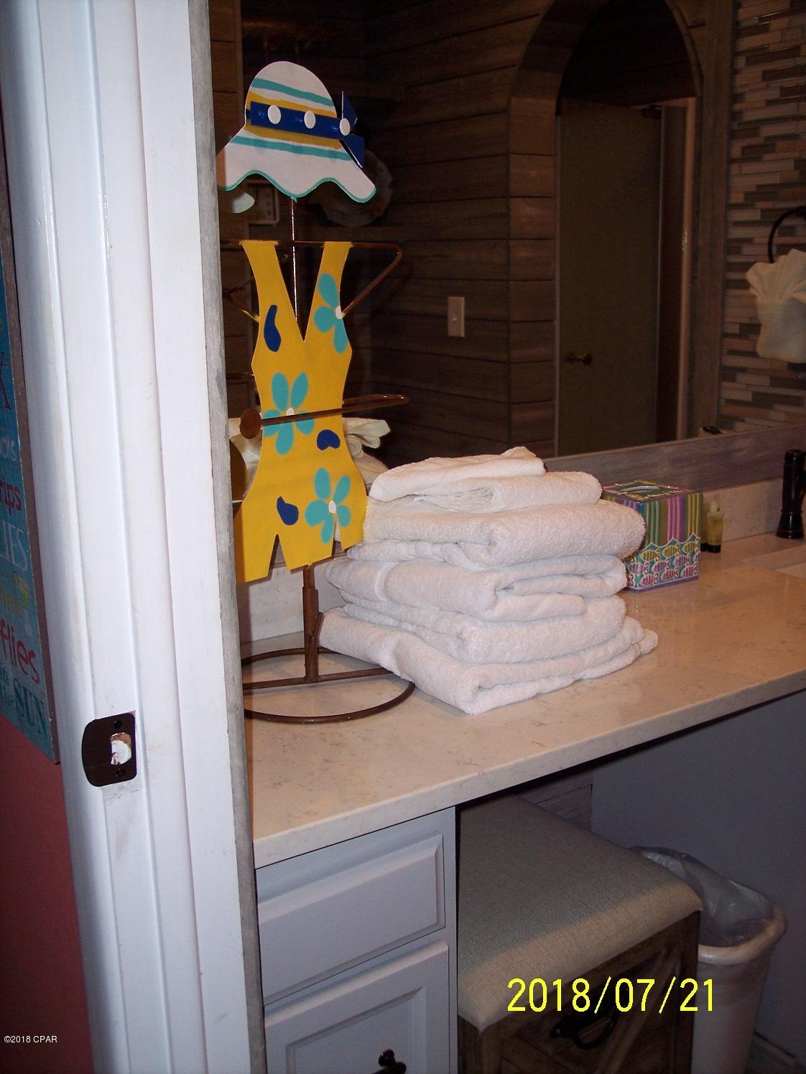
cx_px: 403
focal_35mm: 39
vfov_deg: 47.9
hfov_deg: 36.8
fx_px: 1211
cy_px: 537
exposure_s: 1/60
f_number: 2.8
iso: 100
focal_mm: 8
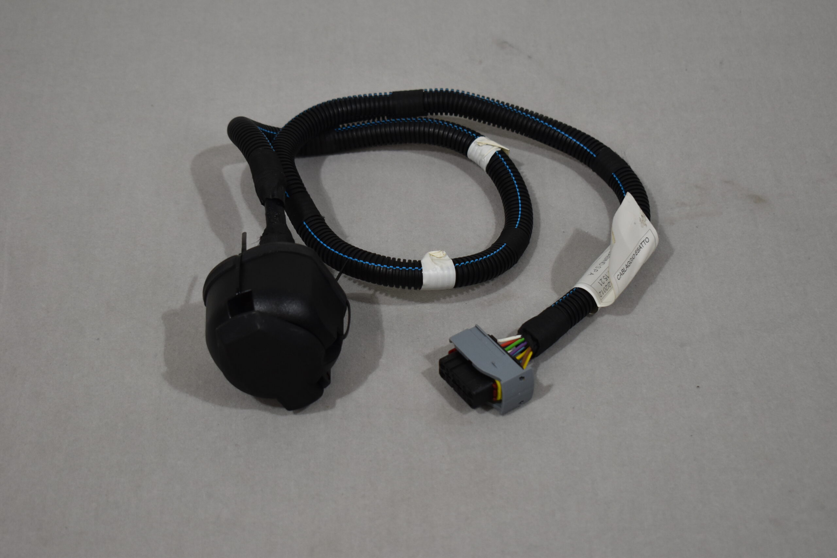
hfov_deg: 29.2
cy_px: 279
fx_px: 1604
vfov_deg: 19.7
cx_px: 418
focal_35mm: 69
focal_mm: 46
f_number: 5.3
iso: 720
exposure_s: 1/250
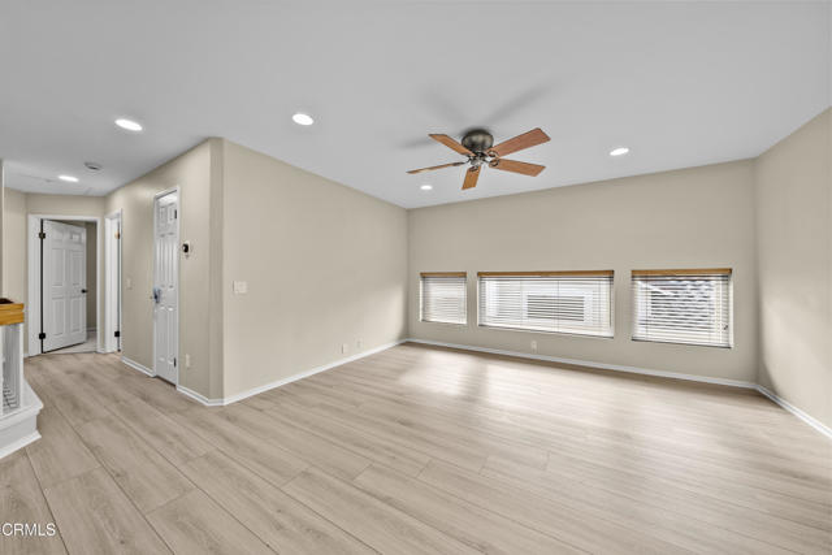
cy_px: 278
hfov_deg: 112.6
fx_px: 277
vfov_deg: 90.0
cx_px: 416
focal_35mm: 12
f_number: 9
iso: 250
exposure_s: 1/10
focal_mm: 12
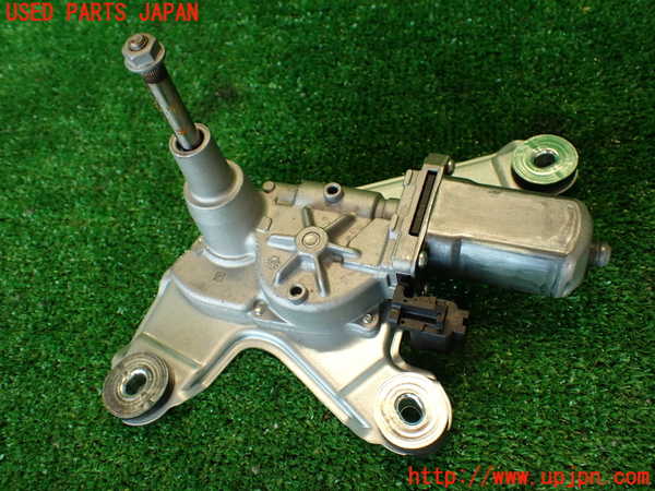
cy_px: 246
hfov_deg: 56.8
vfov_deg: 44.2
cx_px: 328
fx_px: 606
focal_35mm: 32
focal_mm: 5.79
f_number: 2.4
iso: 200
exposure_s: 1/60
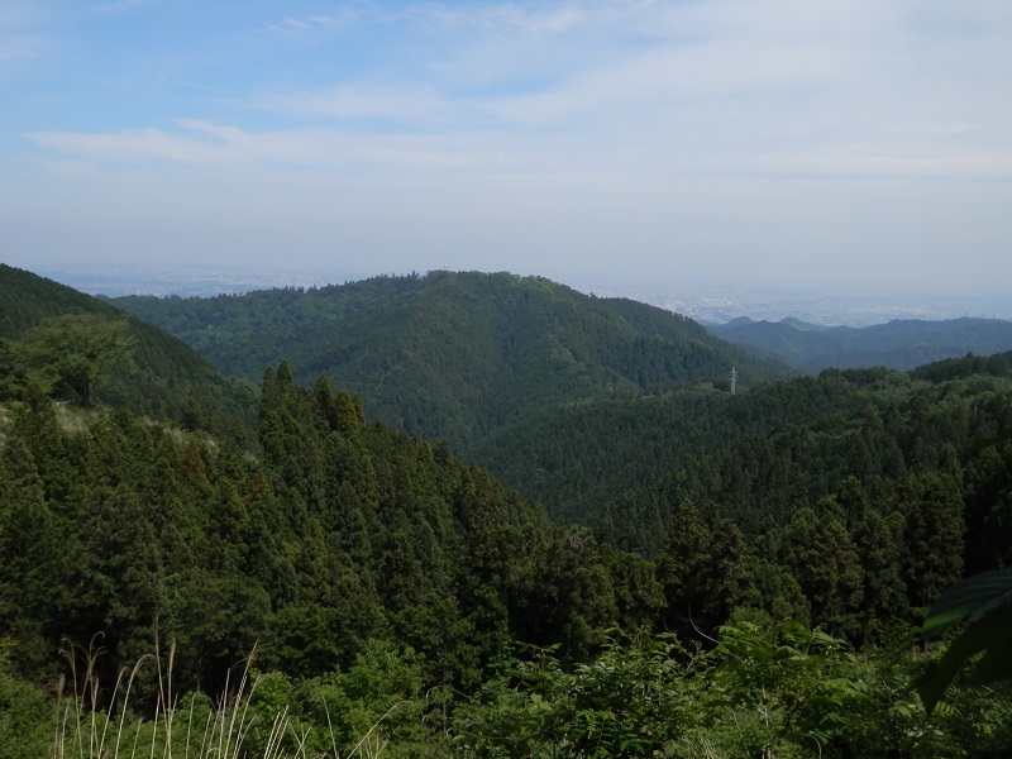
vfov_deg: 38.7
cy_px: 380
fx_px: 1082
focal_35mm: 37
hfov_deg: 50.1
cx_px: 506
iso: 80
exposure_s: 1/125
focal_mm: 6.6
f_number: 10.1
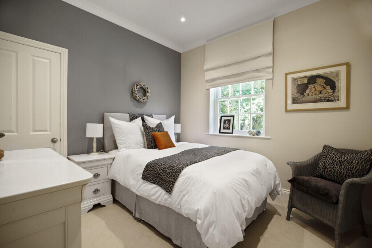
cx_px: 186
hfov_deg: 100.4
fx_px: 155
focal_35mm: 15
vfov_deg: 77.4
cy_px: 124
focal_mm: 15
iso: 100
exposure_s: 1/8
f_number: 8
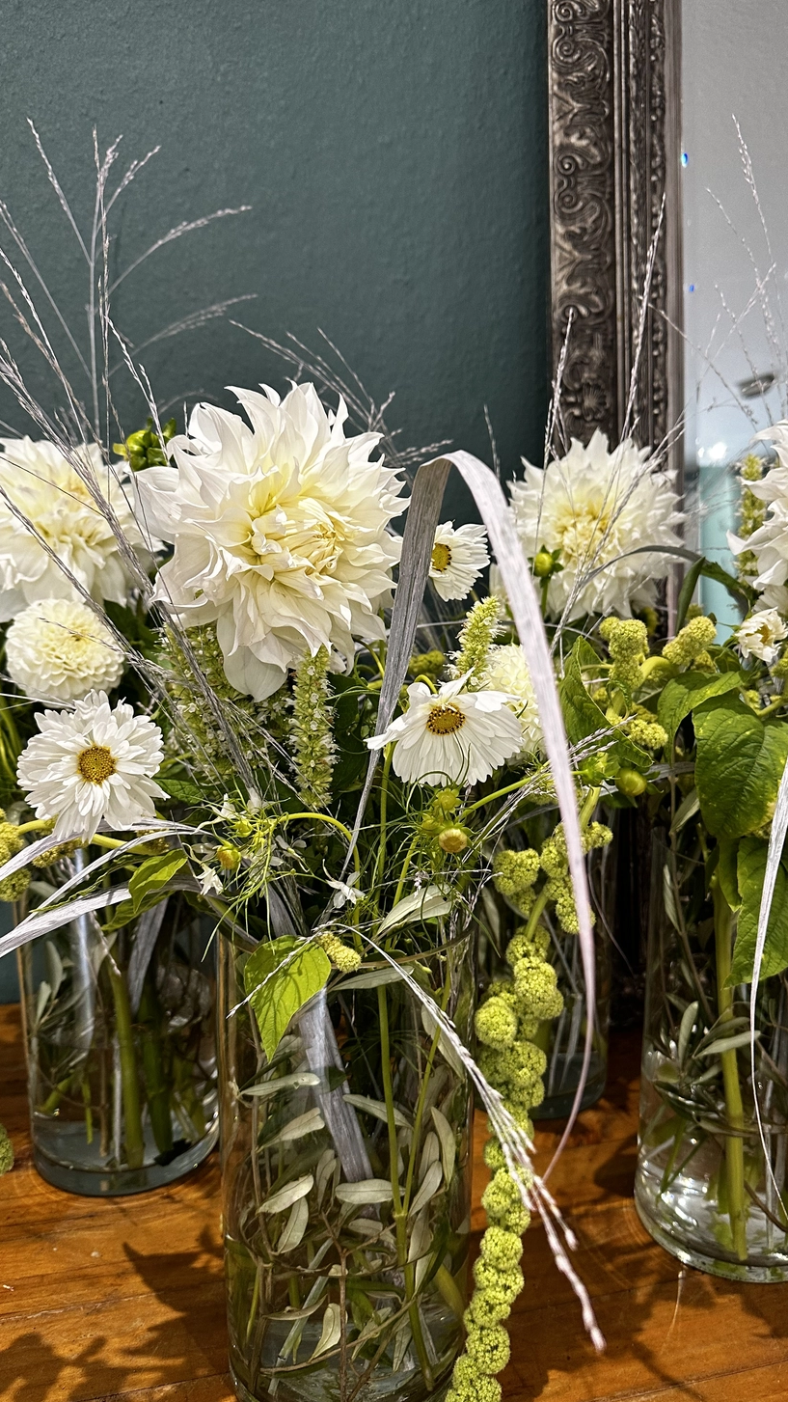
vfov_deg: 69.9
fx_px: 1003
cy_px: 706
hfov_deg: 42.8
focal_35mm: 27
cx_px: 440
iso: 200
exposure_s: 1/50
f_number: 1.78
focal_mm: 6.86
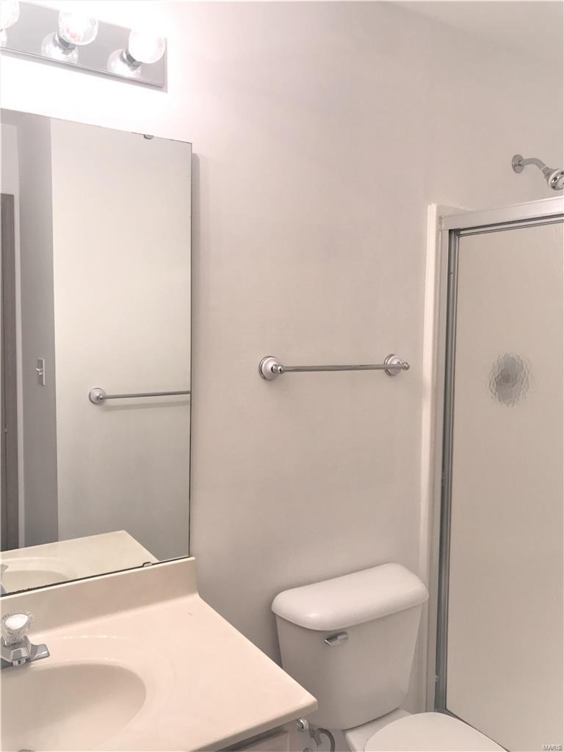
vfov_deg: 63.4
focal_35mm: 28
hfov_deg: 49.7
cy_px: 376
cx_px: 282
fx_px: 608
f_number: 1.8
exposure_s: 1/120
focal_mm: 3.99
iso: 40
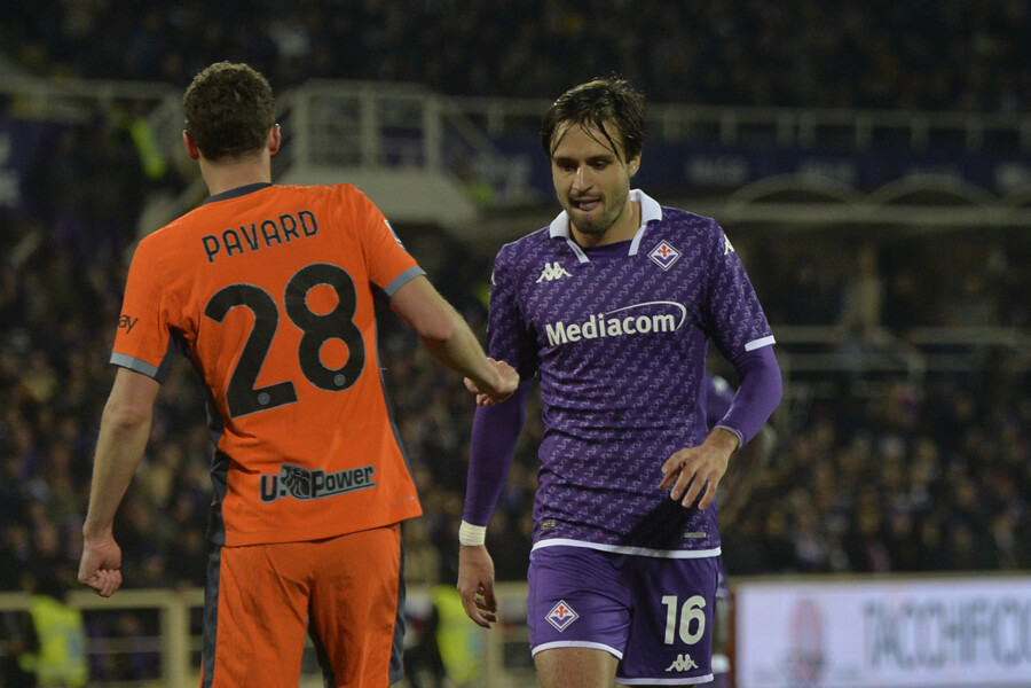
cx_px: 516
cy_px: 344
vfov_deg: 4.9
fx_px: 8018
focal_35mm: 280
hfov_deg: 7.4
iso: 2500
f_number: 5.6
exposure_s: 1/1000
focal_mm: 280
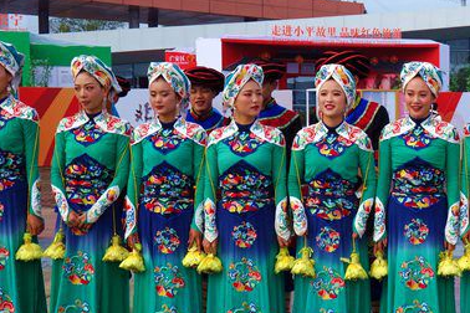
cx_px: 429
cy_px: 181
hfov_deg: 24.3
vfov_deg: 16.8
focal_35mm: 81
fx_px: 1057
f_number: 5.6
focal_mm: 13.25
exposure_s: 1/250
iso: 125
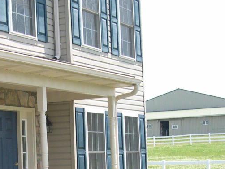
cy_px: 166
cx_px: 3
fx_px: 689
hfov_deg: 18.1
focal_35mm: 106
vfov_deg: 13.8
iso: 100
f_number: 3.2
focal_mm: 11.1
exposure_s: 1/431
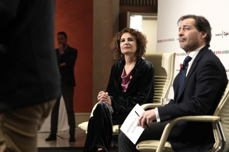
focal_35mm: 105
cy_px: 76
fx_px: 668
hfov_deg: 19.5
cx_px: 114
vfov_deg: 13.0
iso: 1600
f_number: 2.8
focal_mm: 70
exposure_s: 1/250
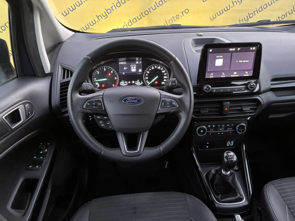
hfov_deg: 67.3
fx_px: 222
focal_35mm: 26
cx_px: 148
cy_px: 110
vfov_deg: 53.1
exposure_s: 1/29
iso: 640
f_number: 1.6
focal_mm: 5.96
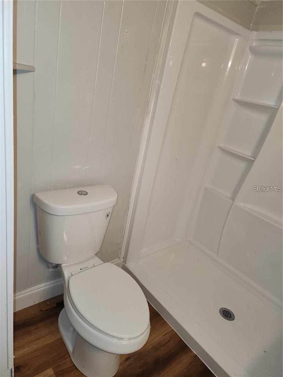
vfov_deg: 73.9
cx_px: 142
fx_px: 251
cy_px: 188
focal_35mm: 23
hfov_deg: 58.9
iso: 100
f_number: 1.8
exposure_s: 1/60
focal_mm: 6.4
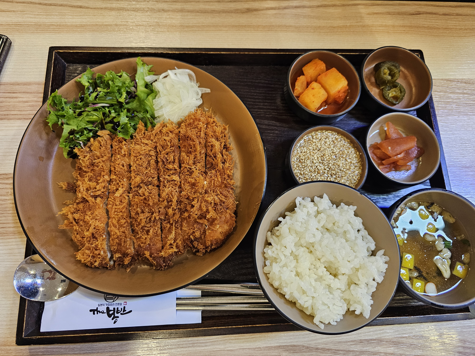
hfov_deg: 73.9
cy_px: 178
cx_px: 238
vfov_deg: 58.9
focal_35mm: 23
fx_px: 316
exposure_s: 1/120
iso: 400
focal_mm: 6.3
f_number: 1.7
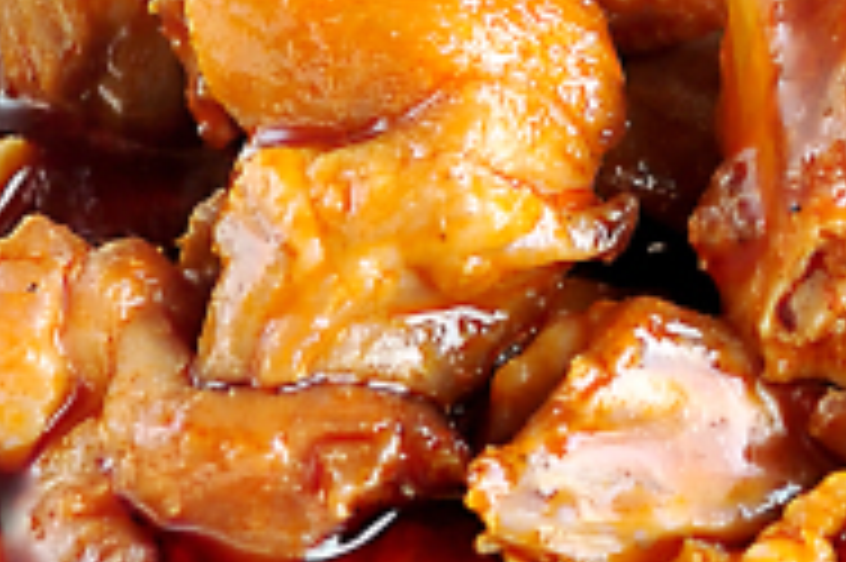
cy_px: 202
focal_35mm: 229
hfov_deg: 8.8
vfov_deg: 6.0
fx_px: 5377
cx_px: 1251
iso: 200
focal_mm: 28
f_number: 6.3
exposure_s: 1/40
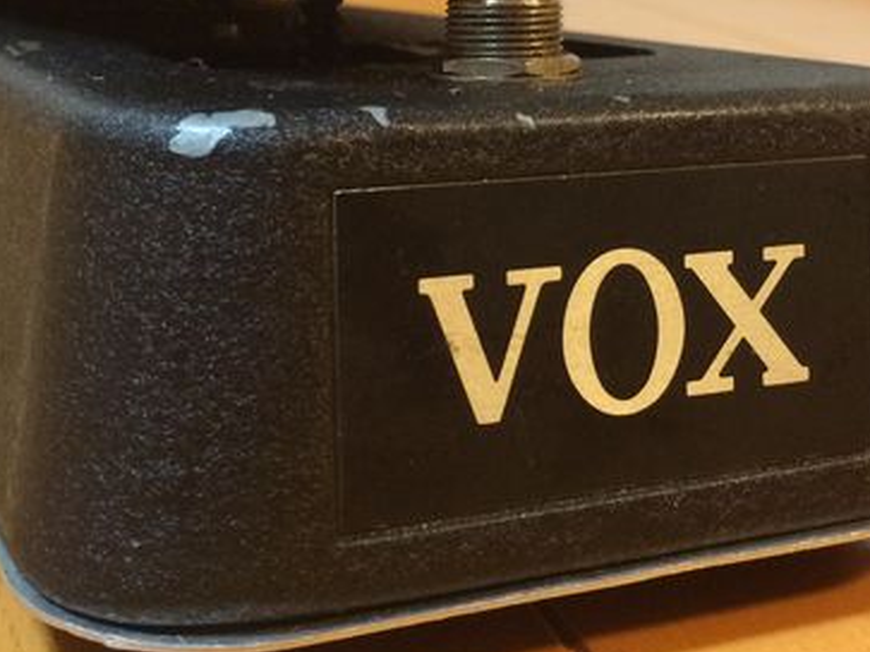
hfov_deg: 30.3
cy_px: 101
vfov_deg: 22.5
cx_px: 448
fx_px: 1608
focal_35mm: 64
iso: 250
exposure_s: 1/30
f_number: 2.2
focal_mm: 4.15
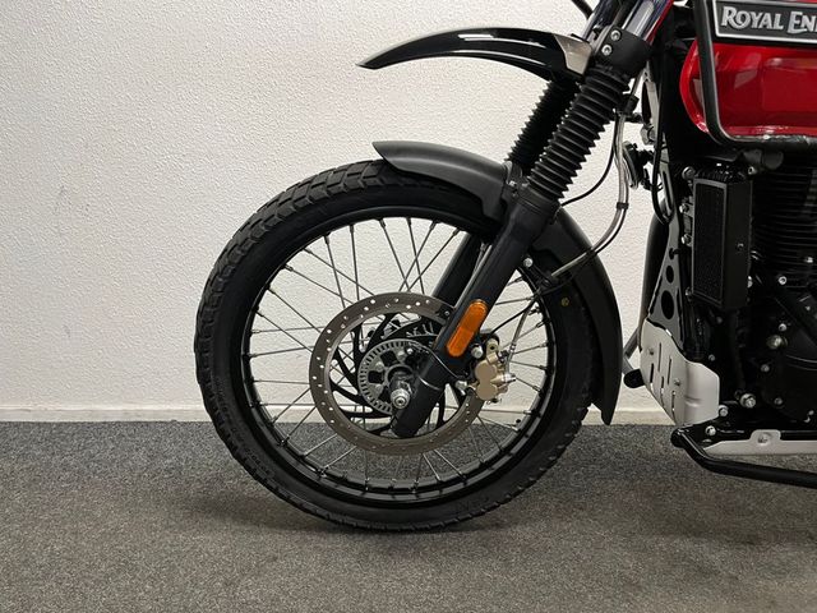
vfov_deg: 53.1
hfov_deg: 67.3
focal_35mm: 26
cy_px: 306
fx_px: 614
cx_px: 408
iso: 125
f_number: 1.6
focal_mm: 5.1
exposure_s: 1/50
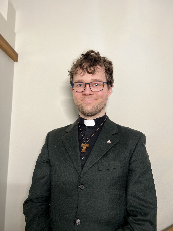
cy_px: 116
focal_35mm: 26
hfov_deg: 53.1
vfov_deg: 67.3
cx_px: 86
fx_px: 173
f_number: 1.5
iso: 200
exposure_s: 1/50
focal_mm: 5.7
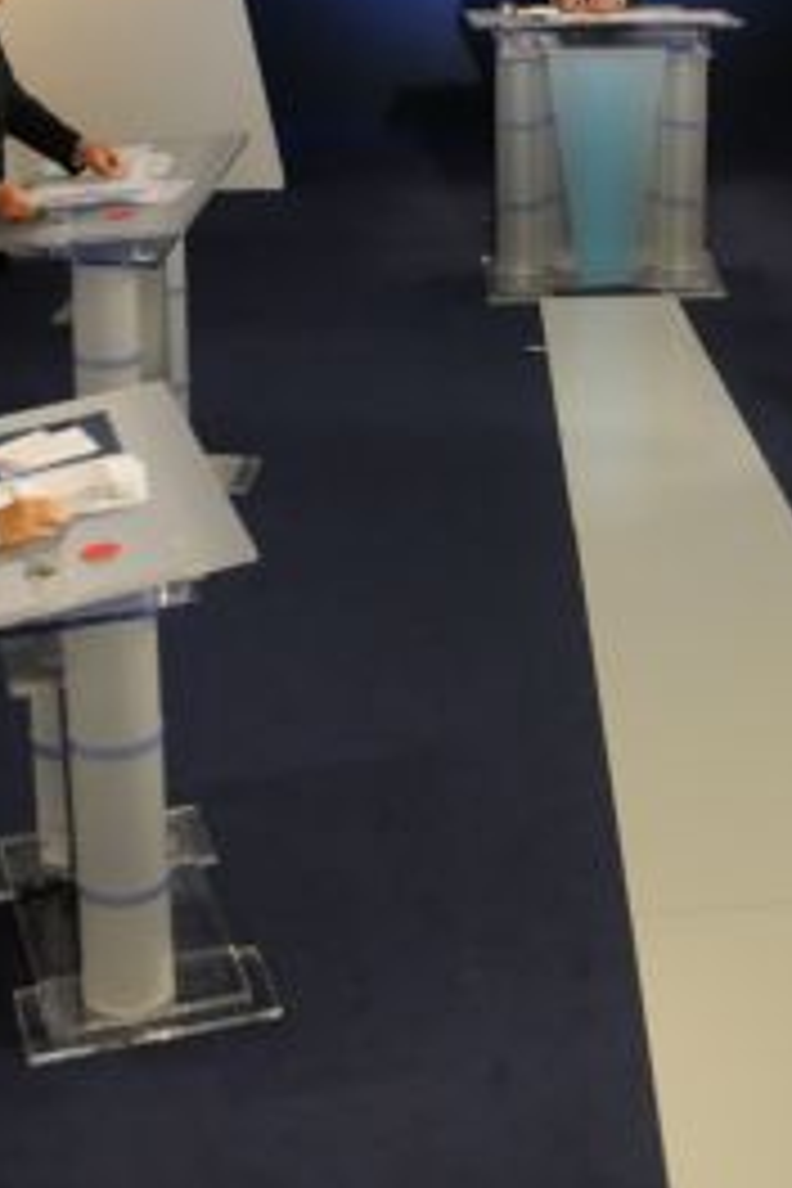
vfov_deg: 25.0
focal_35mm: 80
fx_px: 2640
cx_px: 878
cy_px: 241
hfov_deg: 16.5
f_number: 3.8
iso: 1000
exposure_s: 1/125
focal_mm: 22
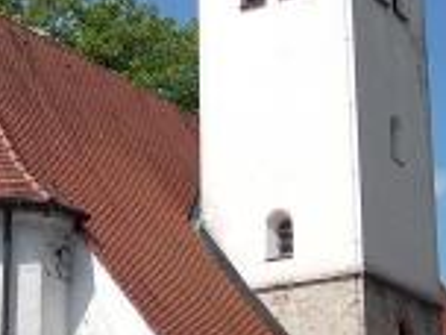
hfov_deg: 17.3
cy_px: 182
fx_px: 1443
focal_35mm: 112
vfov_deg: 13.2
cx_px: 38
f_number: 7.6
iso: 100
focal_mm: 8
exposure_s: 1/326
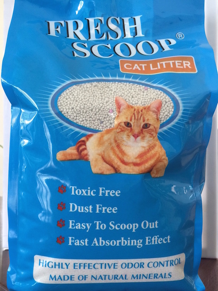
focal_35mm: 29
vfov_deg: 61.7
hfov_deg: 48.2
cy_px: 146
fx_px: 244
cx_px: 109
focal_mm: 4.15
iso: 32
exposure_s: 1/15
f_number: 2.2
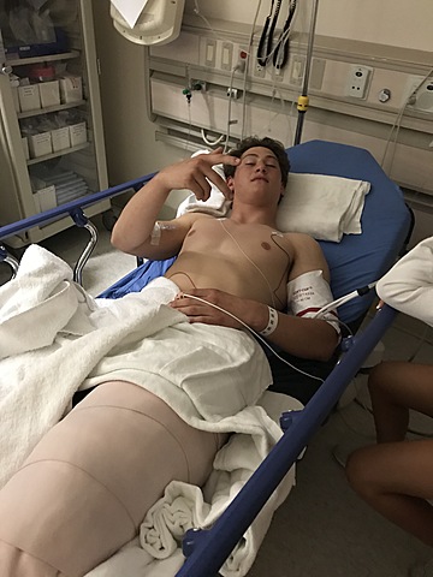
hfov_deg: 49.7
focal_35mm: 28
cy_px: 288
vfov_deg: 63.4
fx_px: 467
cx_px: 216
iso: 100
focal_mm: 3.99
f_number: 1.8
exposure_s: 1/6
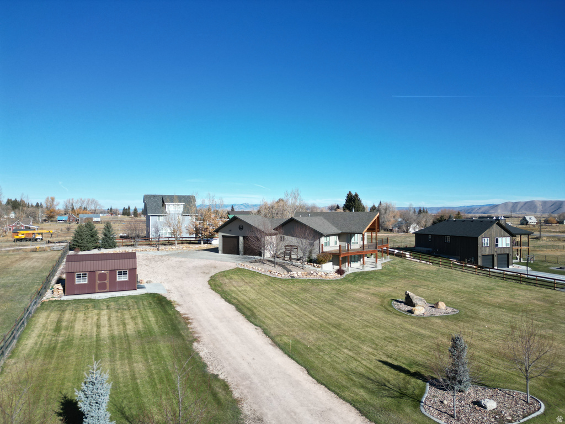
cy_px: 212
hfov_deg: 71.6
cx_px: 282
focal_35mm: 24
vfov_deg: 56.8
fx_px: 392
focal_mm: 6.72
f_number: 1.7
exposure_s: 1/3000
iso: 120
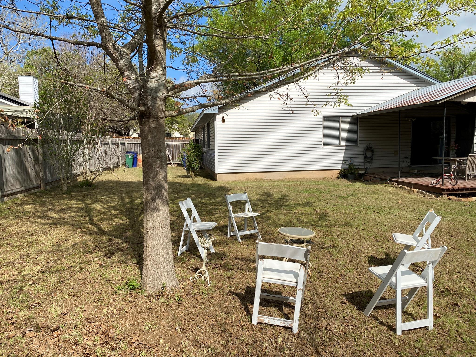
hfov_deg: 67.3
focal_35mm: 26
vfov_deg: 53.1
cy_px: 178
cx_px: 238
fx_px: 358
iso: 32
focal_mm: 4.25
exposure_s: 1/3610
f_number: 1.8
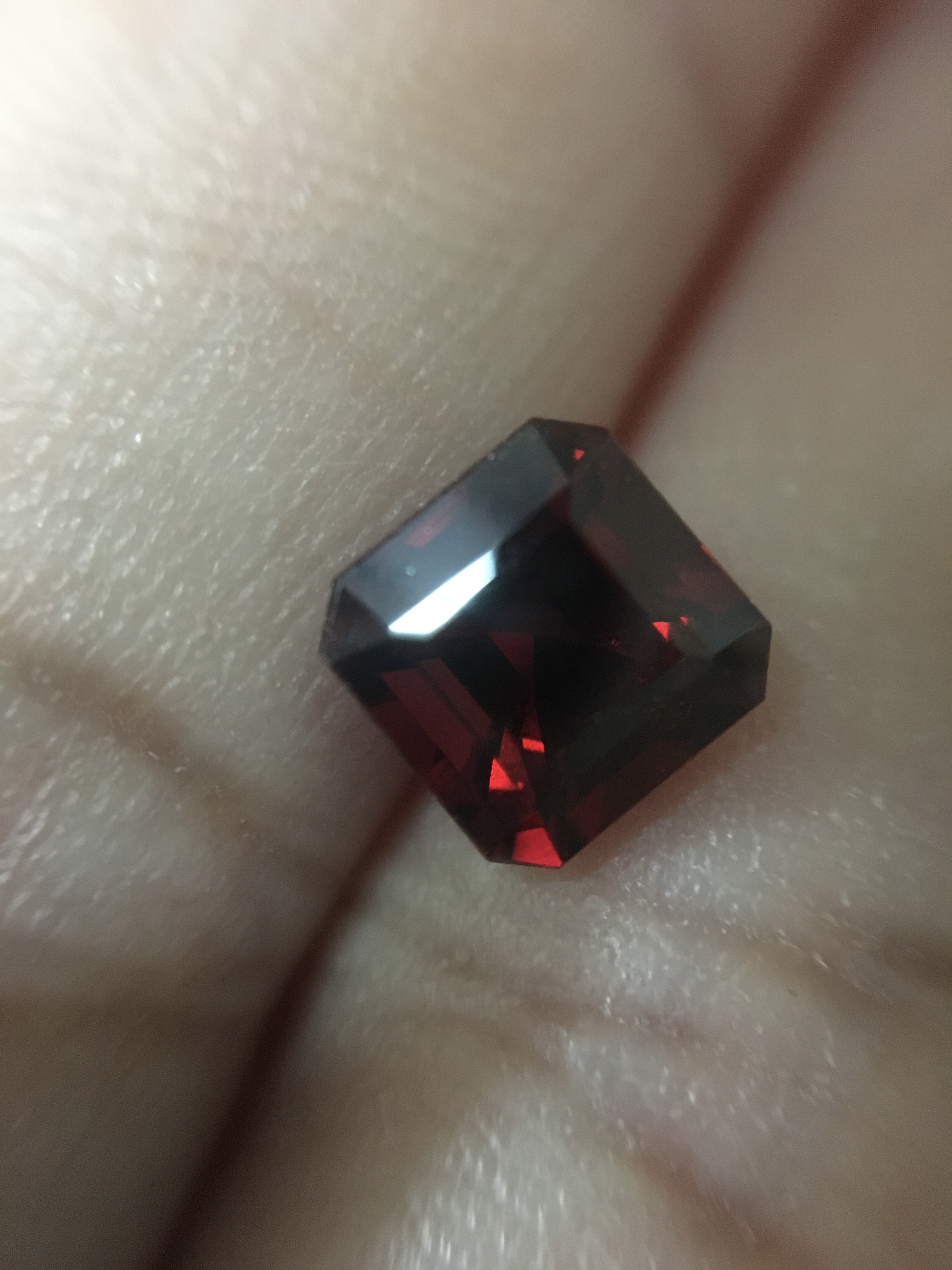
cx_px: 476
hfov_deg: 48.2
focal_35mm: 29
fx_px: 1063
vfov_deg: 61.7
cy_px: 635
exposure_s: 1/17
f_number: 2.2
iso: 320
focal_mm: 4.15
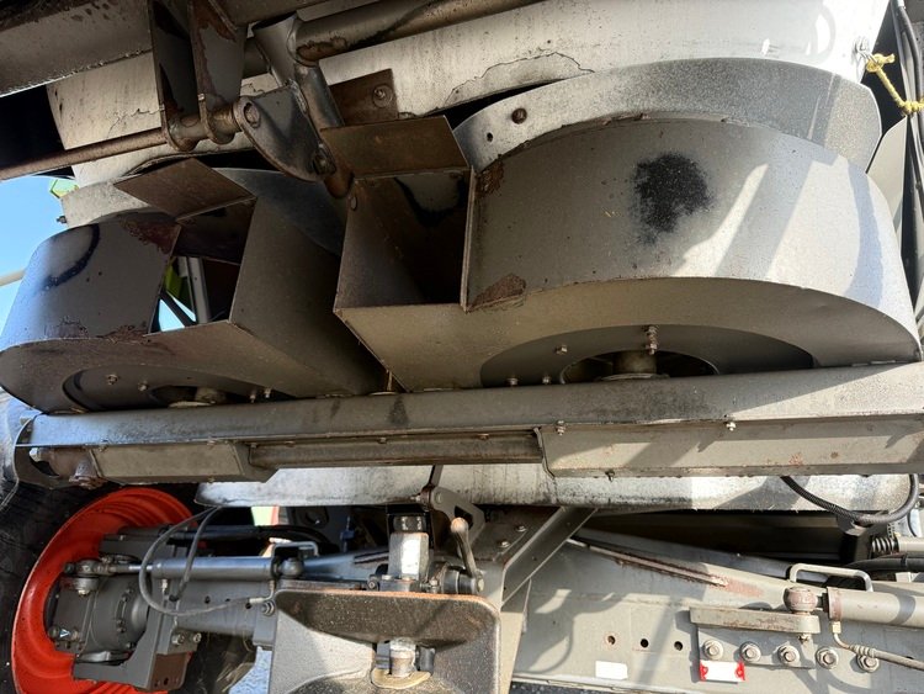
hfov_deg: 71.6
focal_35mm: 24
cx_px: 462
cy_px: 347
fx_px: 641
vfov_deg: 56.8
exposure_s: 1/243
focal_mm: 6.76
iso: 100
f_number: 1.78
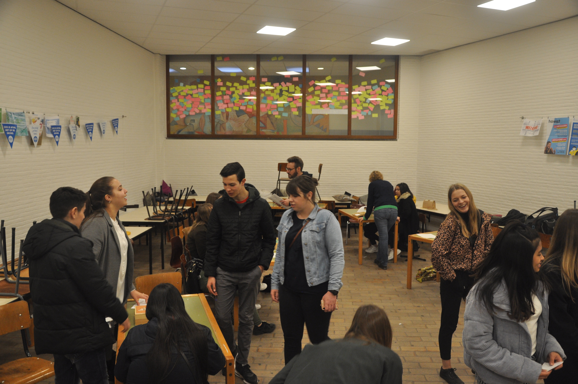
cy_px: 192
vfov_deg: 41.6
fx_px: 505
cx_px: 289
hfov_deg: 59.6
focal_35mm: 32
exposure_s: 1/60
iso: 720
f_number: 4
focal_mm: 21
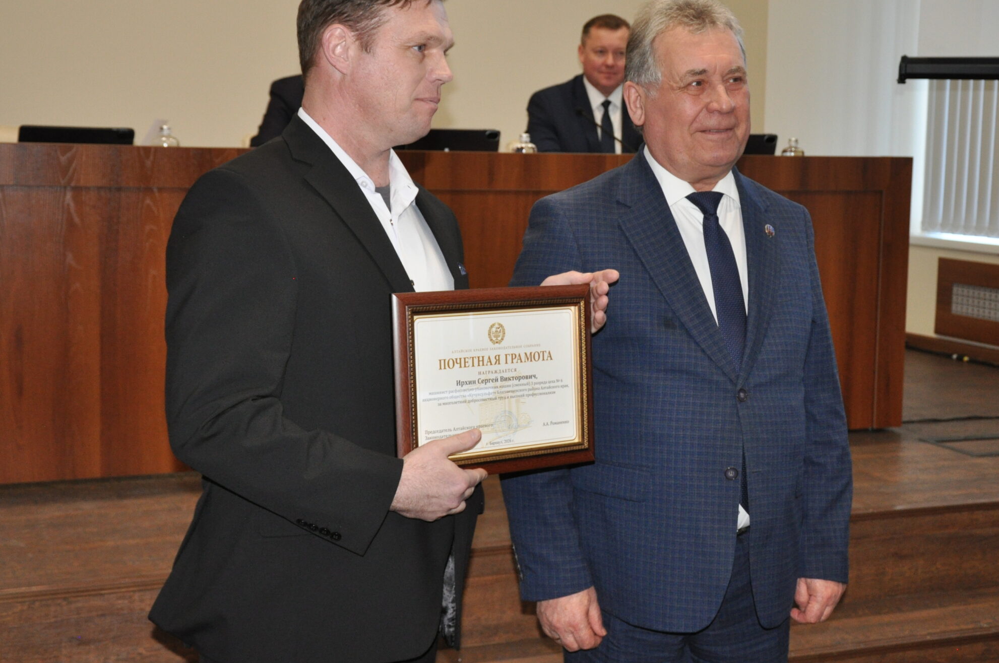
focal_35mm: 62
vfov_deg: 21.8
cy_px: 303
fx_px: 1718
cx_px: 548
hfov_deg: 32.4
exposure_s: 1/60
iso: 800
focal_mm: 32
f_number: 4.2
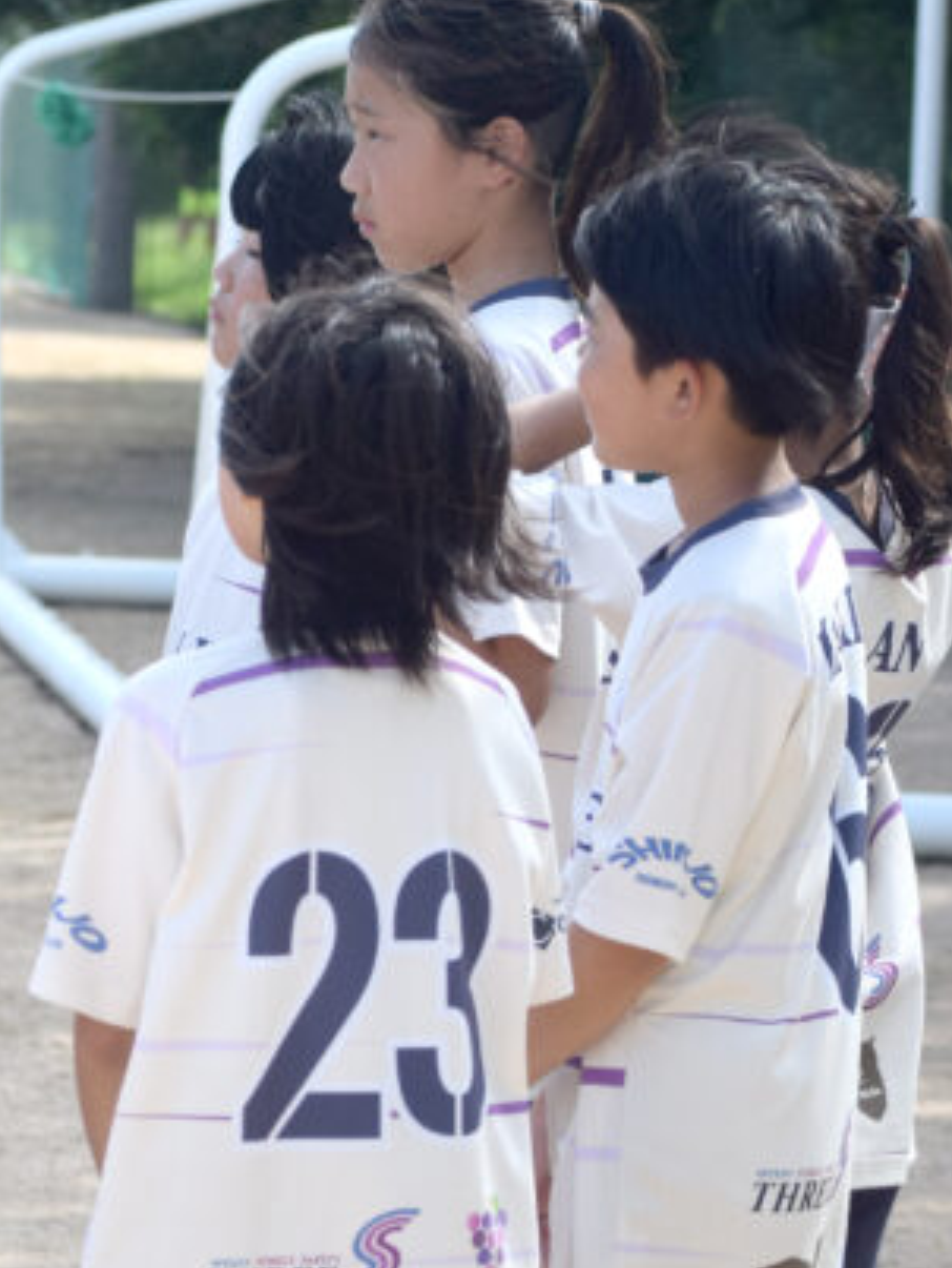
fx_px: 9414
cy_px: 639
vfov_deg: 7.7
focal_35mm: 257
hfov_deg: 5.8
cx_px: -57
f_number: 5
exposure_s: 1/1250
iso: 400
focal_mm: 70
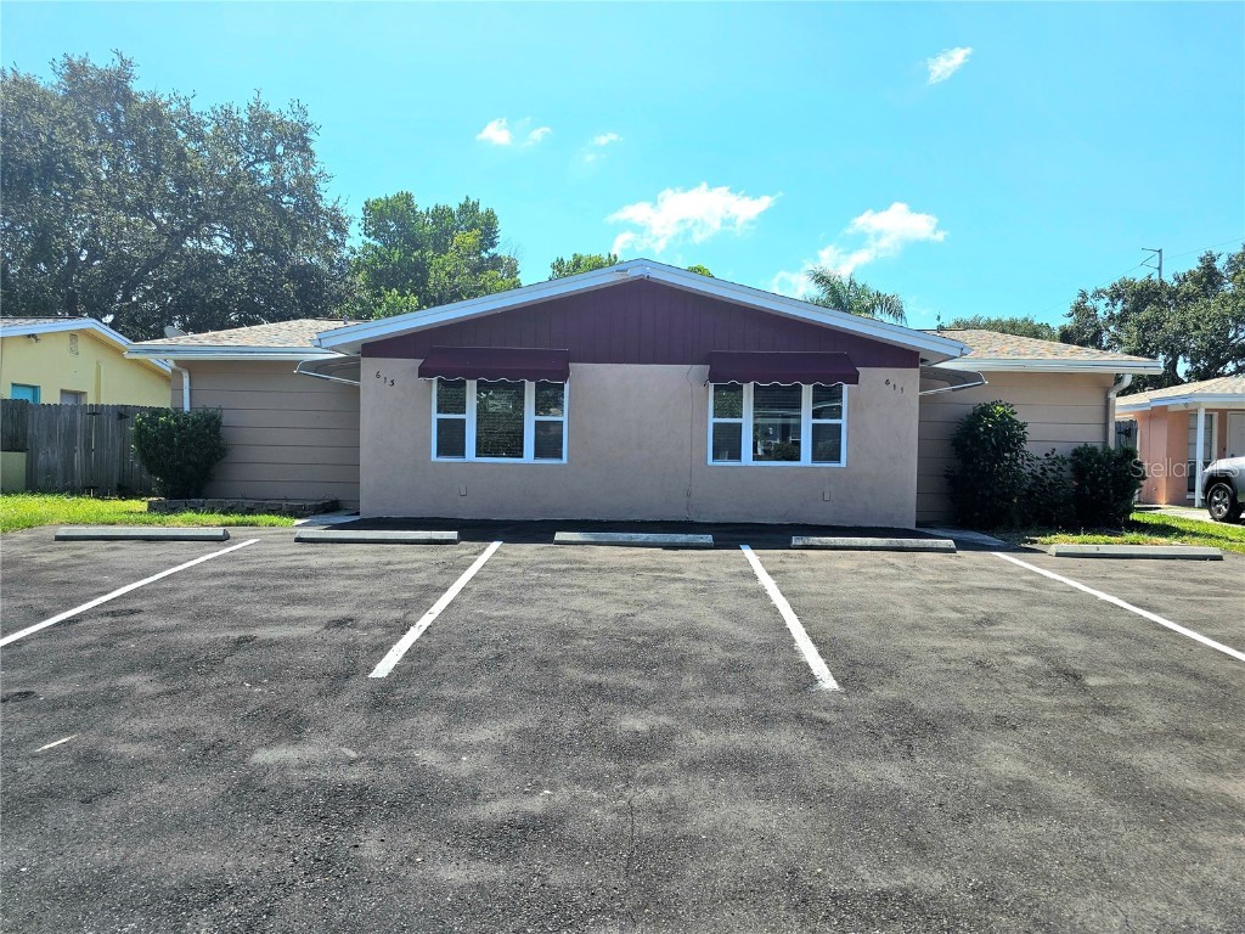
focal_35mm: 23
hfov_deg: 73.9
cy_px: 467
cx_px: 622
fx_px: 827
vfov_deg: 58.9
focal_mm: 6.3
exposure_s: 1/769
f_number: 1.7
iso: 10
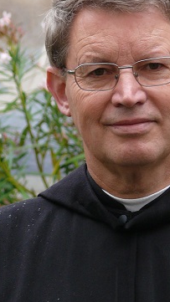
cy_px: 98
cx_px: 143
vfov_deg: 4.3
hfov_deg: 2.4
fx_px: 4048
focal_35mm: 505
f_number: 4
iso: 100
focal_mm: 37.2
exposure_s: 1/100
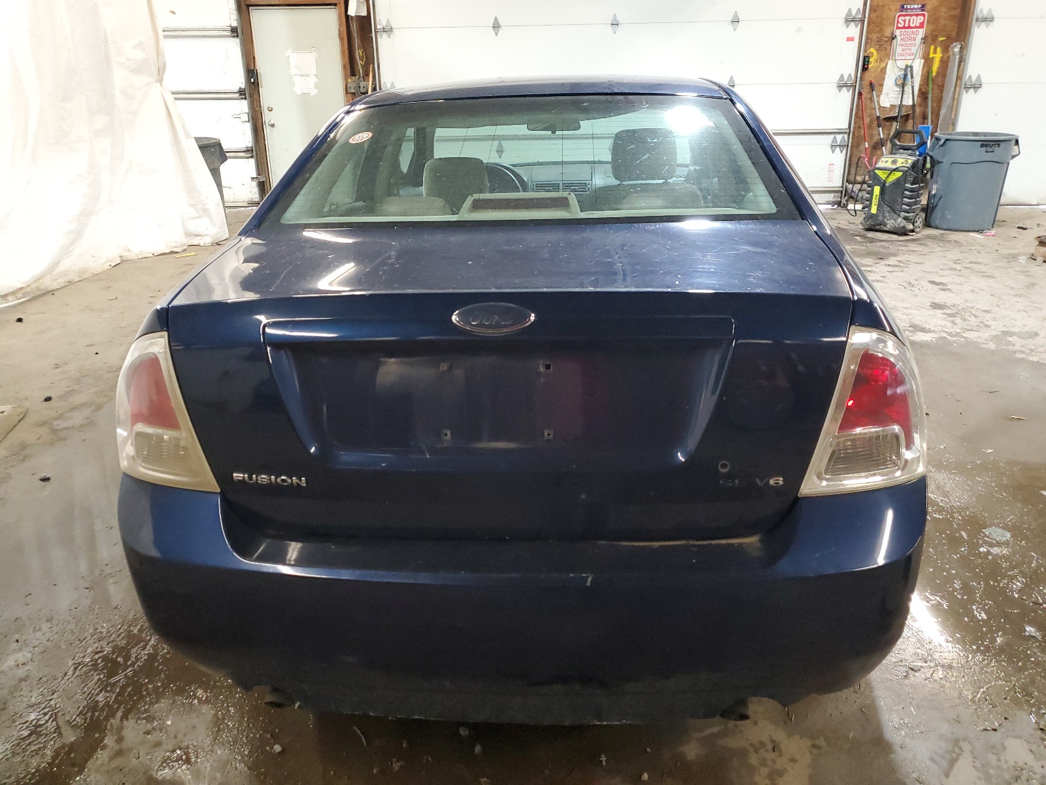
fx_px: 786
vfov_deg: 53.1
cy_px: 392
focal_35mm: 26
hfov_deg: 67.3
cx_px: 523
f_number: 1.5
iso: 369
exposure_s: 1/60.2
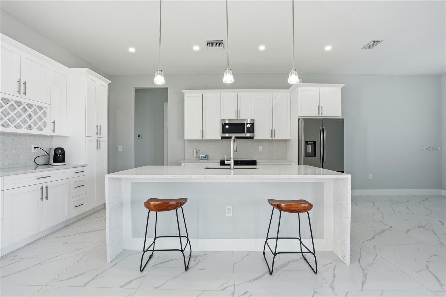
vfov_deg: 73.7
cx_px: 223
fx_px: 198
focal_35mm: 16
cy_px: 148
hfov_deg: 96.7
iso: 400
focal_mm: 16
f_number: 9
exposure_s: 1/160
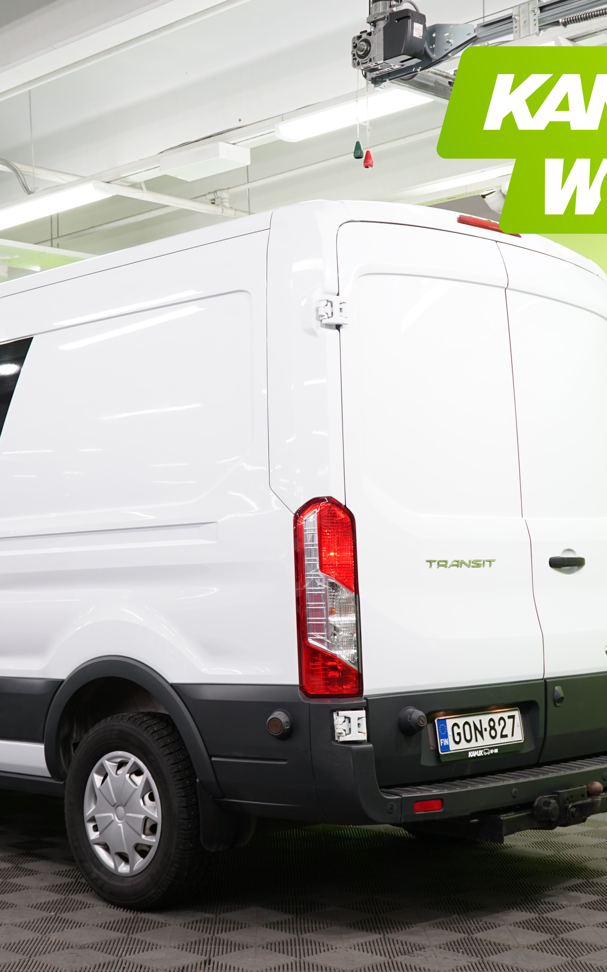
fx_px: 1429
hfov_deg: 23.9
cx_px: 223
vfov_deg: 37.5
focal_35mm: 54
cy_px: 483
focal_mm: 35
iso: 500
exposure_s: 1/60
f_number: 4.5
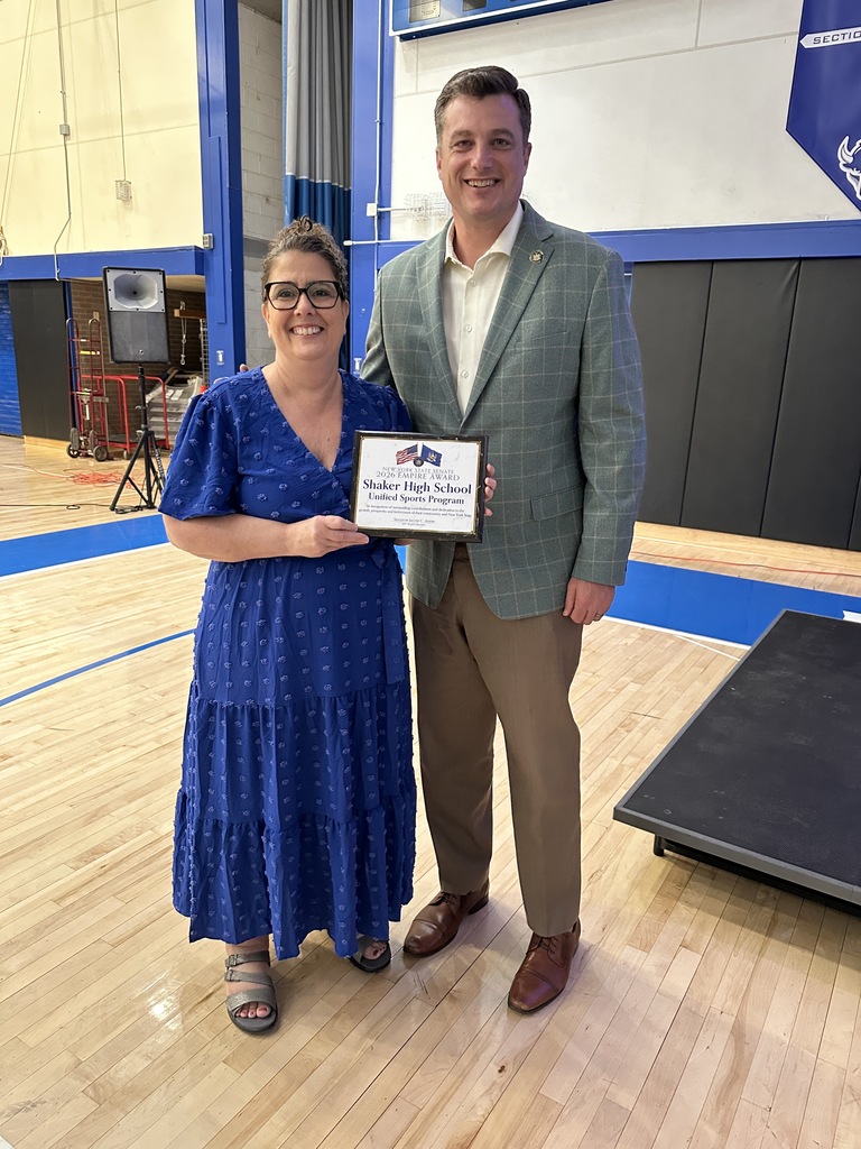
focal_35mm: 24
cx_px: 430
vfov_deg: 71.6
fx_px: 796
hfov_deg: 56.8
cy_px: 574
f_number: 1.78
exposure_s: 1/60
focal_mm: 6.86
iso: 500
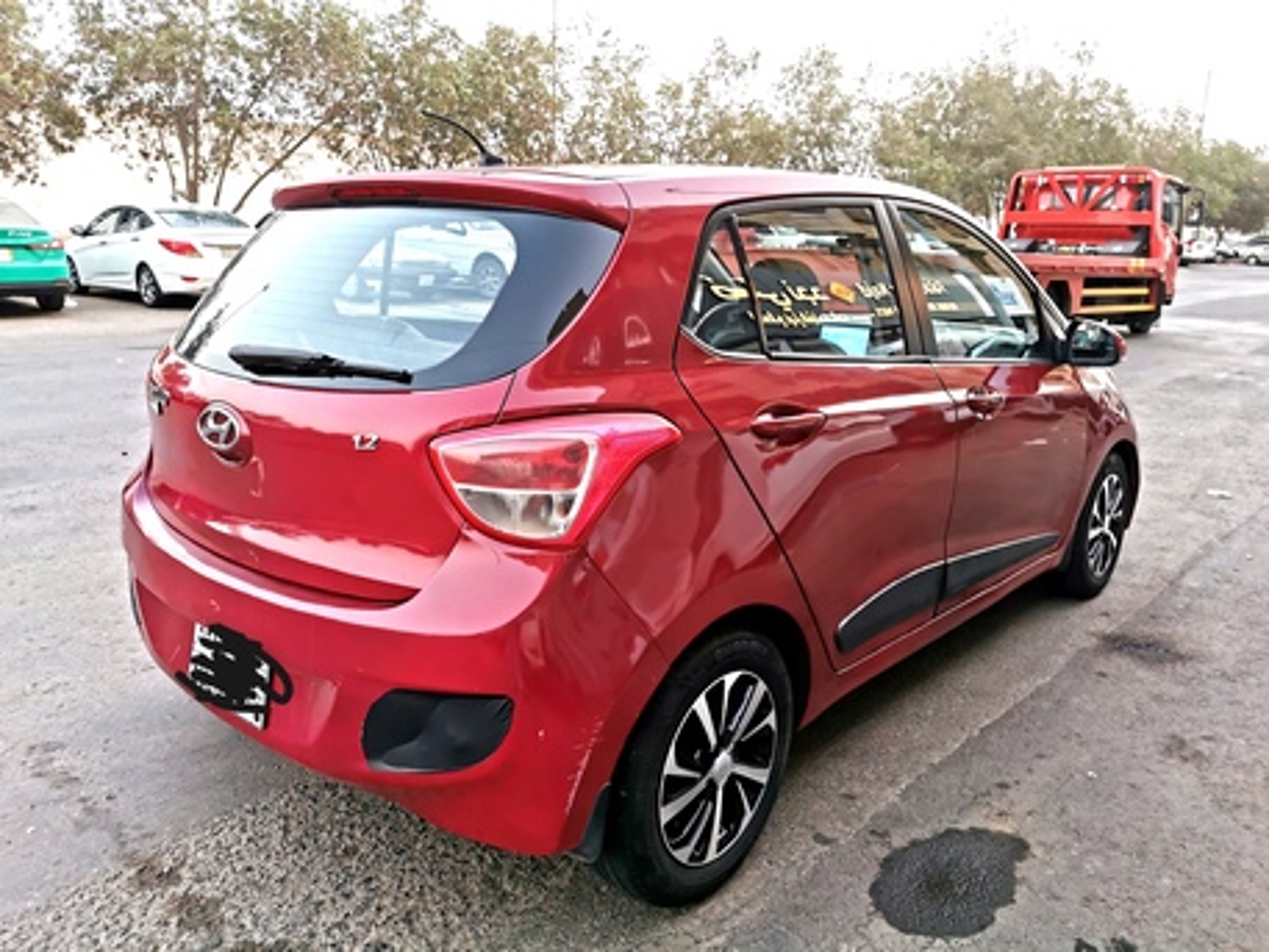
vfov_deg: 51.4
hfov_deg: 65.3
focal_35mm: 27
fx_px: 990
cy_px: 476
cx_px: 634
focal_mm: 5.56
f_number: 1.6
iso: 100
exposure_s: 1/100
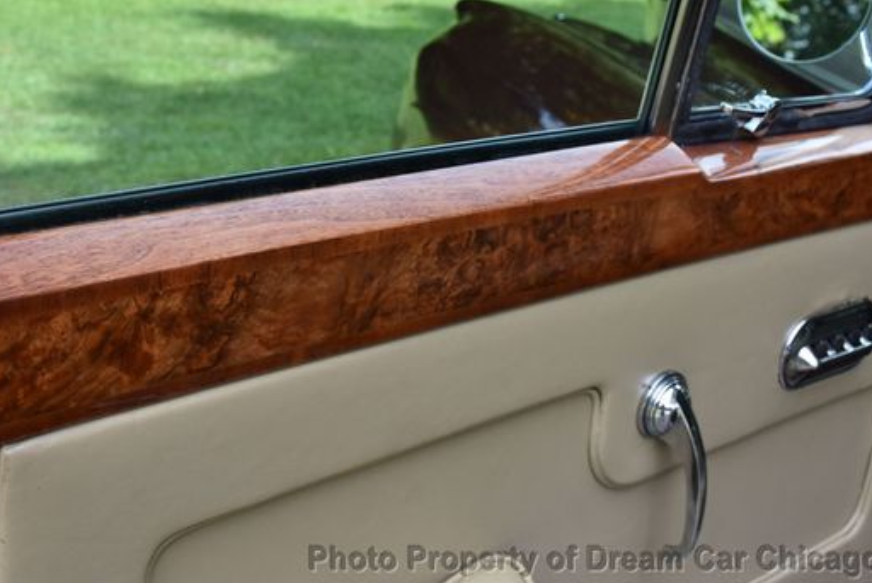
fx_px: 1227
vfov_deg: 26.6
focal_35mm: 51
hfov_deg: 39.1
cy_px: 227
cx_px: 446
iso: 640
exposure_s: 1/500
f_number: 8
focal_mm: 27
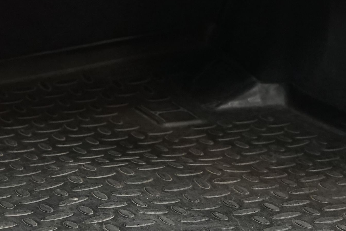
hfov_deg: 13.5
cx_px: 171
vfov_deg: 9.0
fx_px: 1461
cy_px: 1
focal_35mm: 152
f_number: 2.8
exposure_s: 1/40
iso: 1250
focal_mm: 34
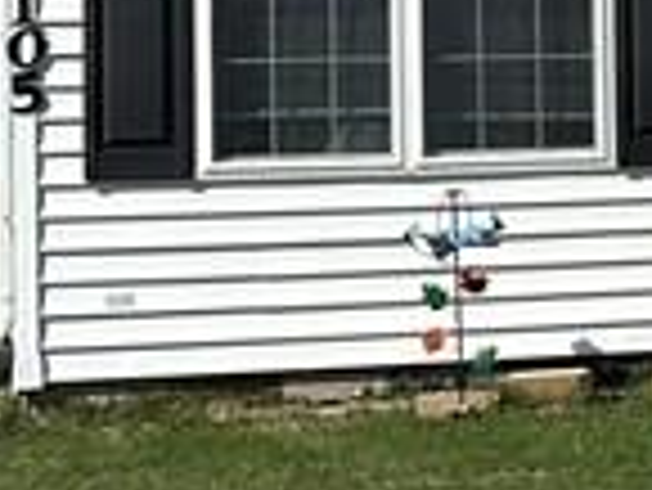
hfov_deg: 9.8
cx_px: 1722
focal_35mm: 169
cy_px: 36
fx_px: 3186
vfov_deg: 8.8
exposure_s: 1/7576
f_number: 1.78
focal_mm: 6.86
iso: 80
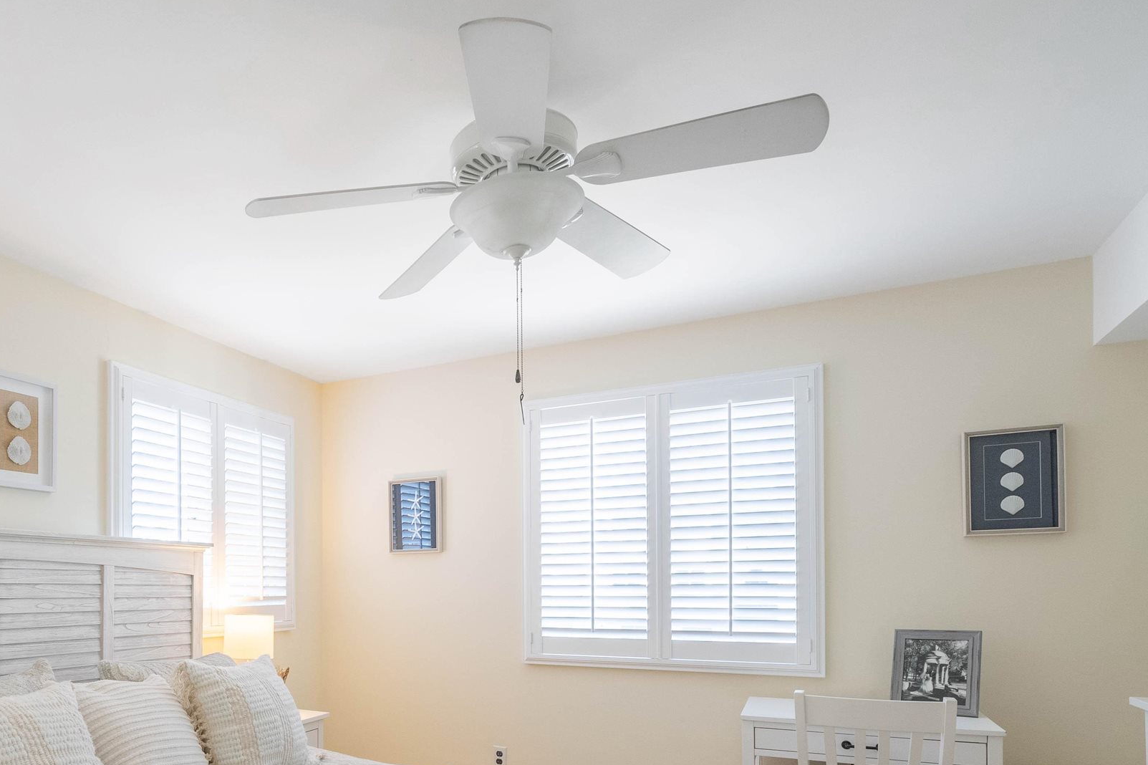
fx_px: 733
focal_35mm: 23
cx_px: 339
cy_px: 588
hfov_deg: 72.6
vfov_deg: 52.3
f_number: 7.1
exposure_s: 1/200
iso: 800
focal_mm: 12
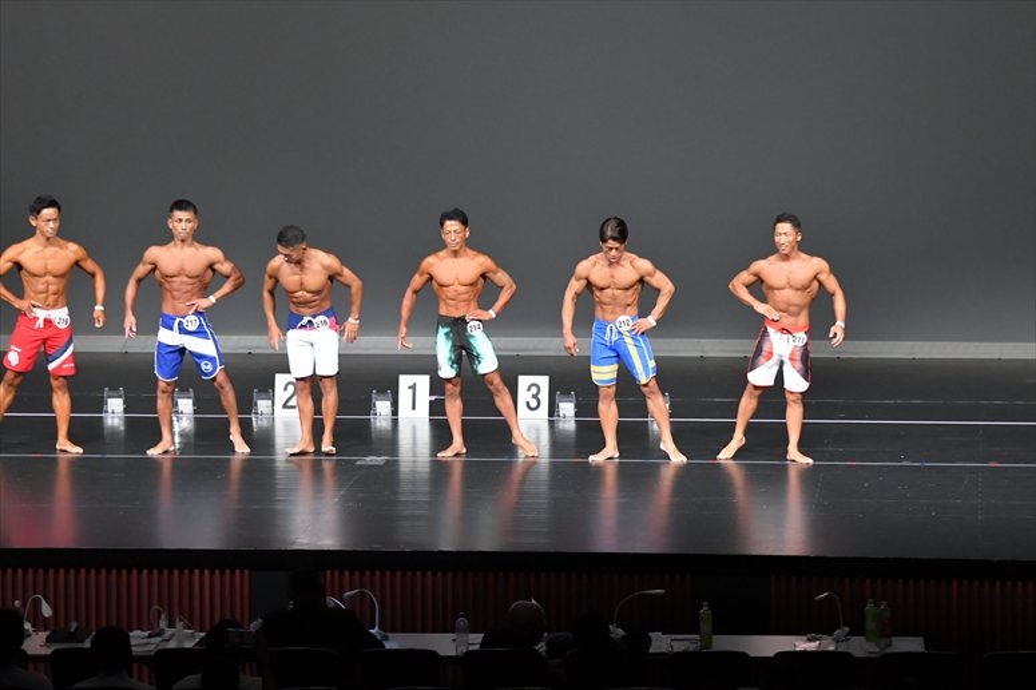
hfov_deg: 13.7
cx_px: 518
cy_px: 345
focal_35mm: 150
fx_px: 4315
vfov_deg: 9.1
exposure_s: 1/400
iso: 5000
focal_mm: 100
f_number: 5.6
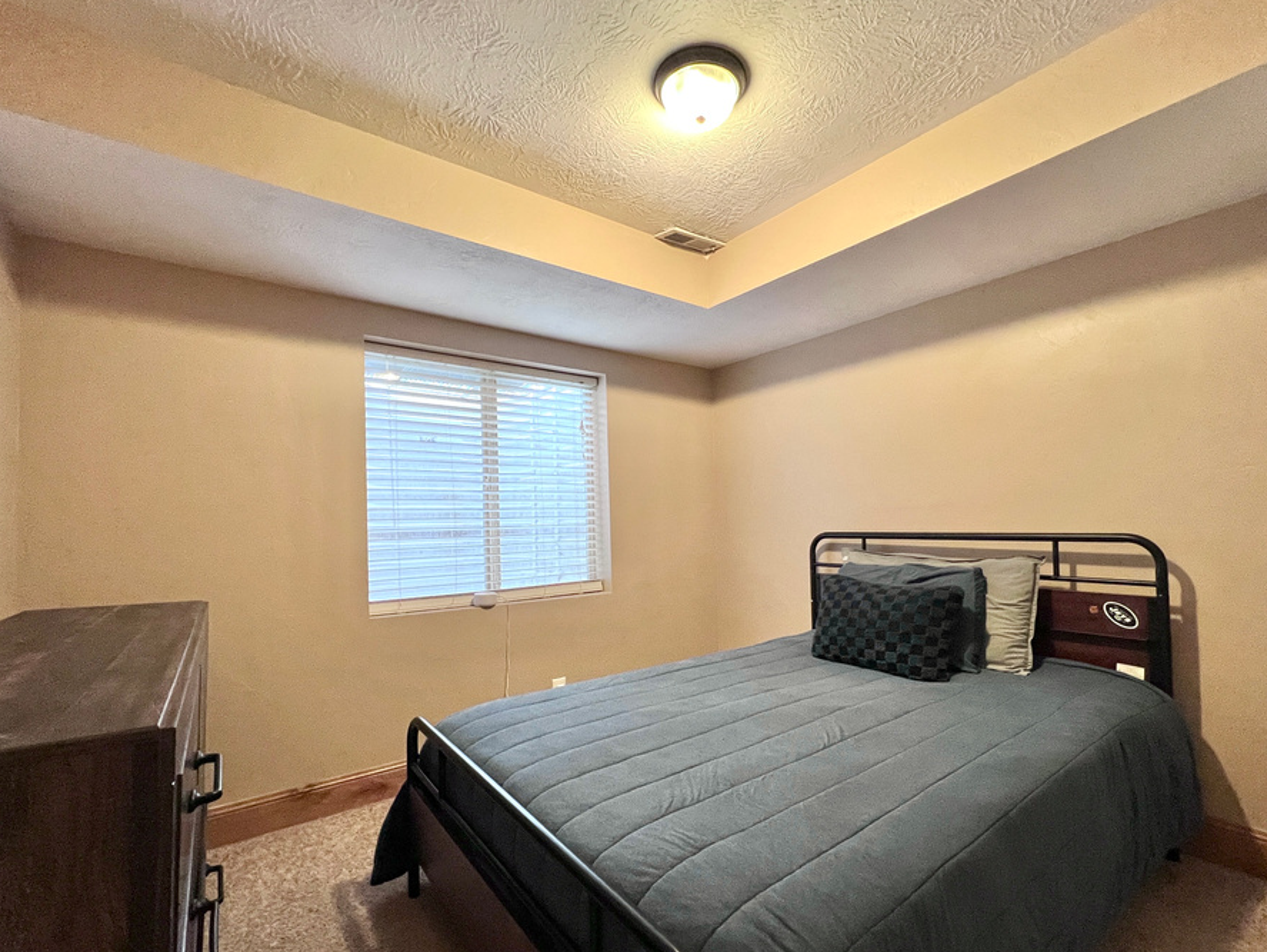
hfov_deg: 98.0
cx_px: 677
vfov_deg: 81.7
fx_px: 549
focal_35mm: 15
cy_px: 510
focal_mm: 1.57
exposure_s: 1/60
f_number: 1.8
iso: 400
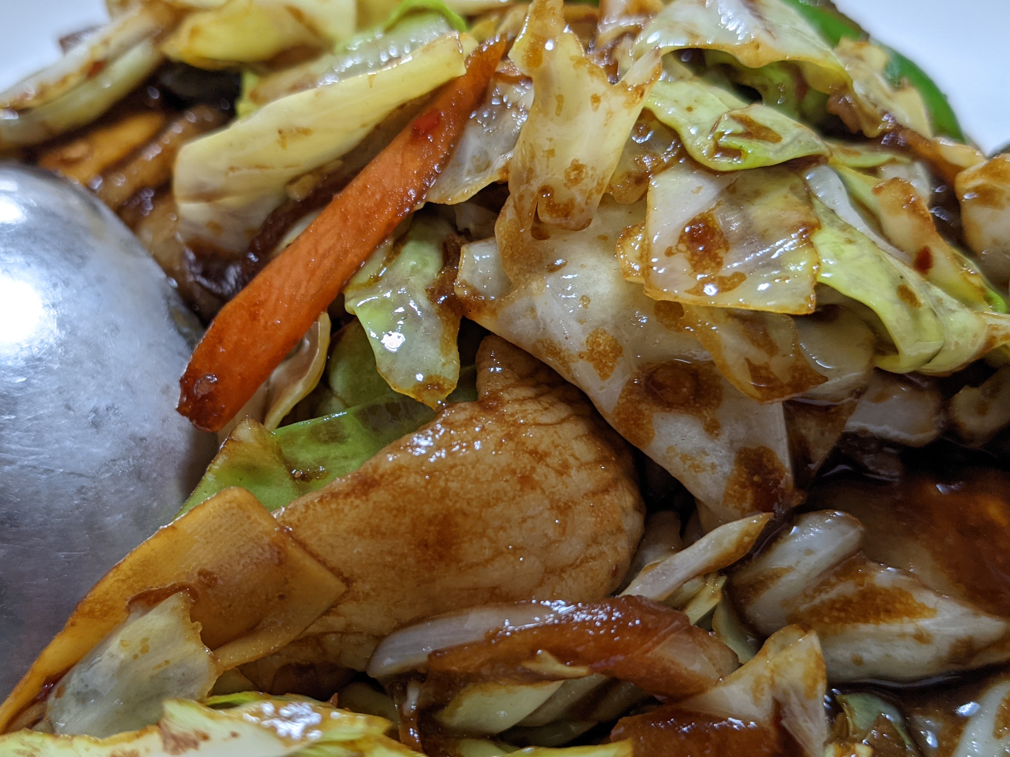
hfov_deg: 48.8
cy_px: 436
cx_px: 424
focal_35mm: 38
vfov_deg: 37.6
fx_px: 1109
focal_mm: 4.38
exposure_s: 1/25
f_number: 1.73
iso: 59
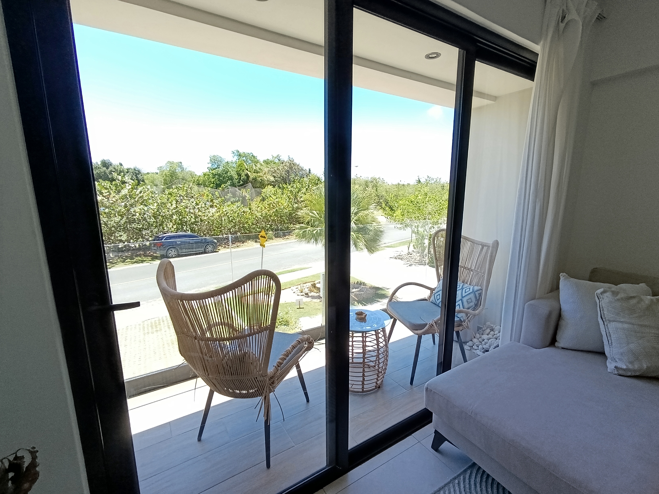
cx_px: 330
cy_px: 247
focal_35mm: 16
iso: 50
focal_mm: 1.65
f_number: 2.2
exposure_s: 1/284
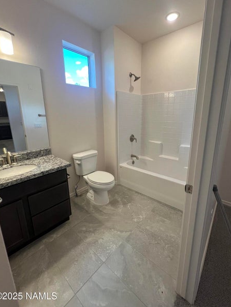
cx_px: 119
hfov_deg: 85.7
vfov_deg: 102.0
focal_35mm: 14
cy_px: 146
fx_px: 124
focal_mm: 1.57
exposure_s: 1/120
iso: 125
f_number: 1.8
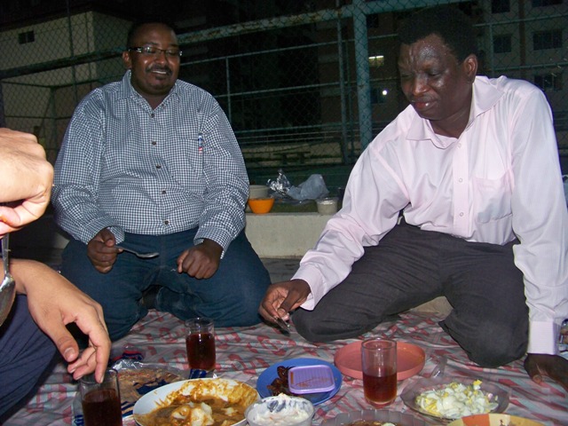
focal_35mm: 33
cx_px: 284
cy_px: 213
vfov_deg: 42.9
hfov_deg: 55.4
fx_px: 541
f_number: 2.8
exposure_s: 1/30
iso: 200
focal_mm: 5.85
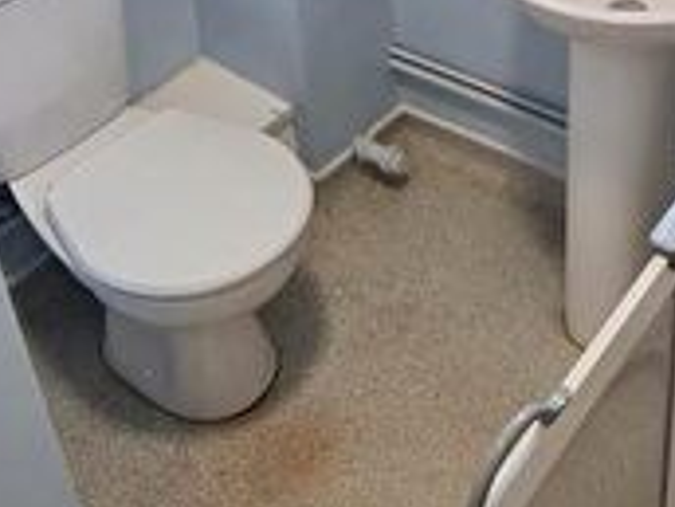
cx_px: 494
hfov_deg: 35.5
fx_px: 1033
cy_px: -81
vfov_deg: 25.1
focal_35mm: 53
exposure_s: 1/50
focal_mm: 2.2
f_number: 2.2
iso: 80
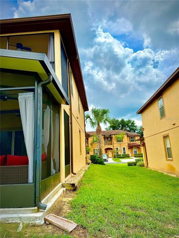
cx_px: 90
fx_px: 165
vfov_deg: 71.6
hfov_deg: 56.8
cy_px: 119
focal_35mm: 24
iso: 80
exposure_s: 1/4673
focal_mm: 6.76
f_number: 1.78
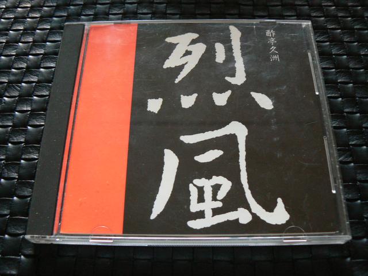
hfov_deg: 51.4
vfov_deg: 39.7
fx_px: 383
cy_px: 138
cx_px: 184
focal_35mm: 36
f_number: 2.8
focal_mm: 6
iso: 200
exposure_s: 1/5
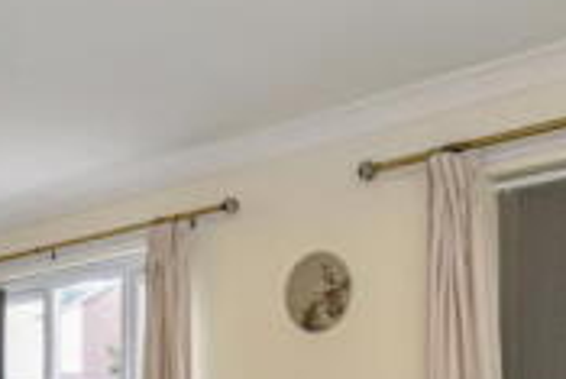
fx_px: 881
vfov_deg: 23.3
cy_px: 377
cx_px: 137
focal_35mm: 56
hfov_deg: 34.8
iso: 800
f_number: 5
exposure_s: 1/200
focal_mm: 10
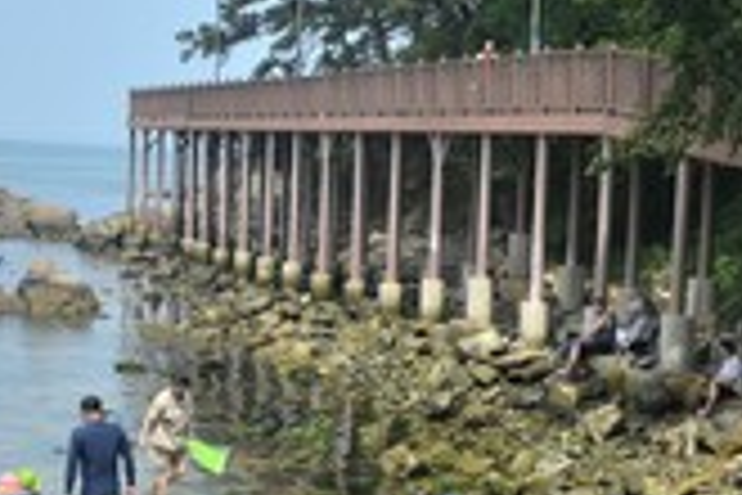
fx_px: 2020
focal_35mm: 98
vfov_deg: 14.0
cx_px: 661
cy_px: 297
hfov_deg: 20.4
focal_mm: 18
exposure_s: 1/800
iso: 100
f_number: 7.1
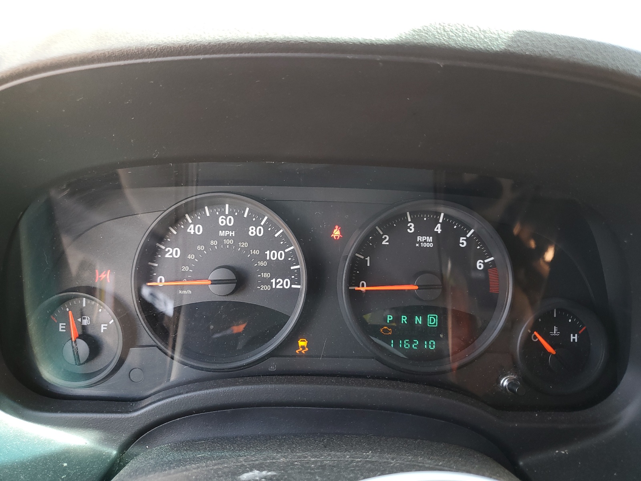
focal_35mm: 26
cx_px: 320
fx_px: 481
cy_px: 240
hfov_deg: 67.3
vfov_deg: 53.1
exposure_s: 1/50
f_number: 1.5
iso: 57
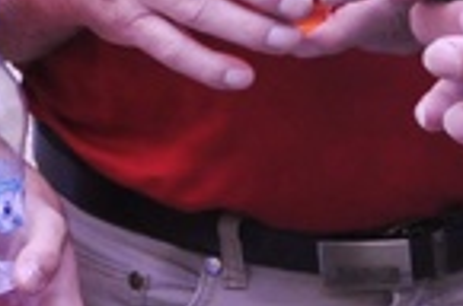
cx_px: 482
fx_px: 3408
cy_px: -382
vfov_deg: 5.0
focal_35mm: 266
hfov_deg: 7.7
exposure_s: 1/125
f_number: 9
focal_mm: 25
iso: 1000
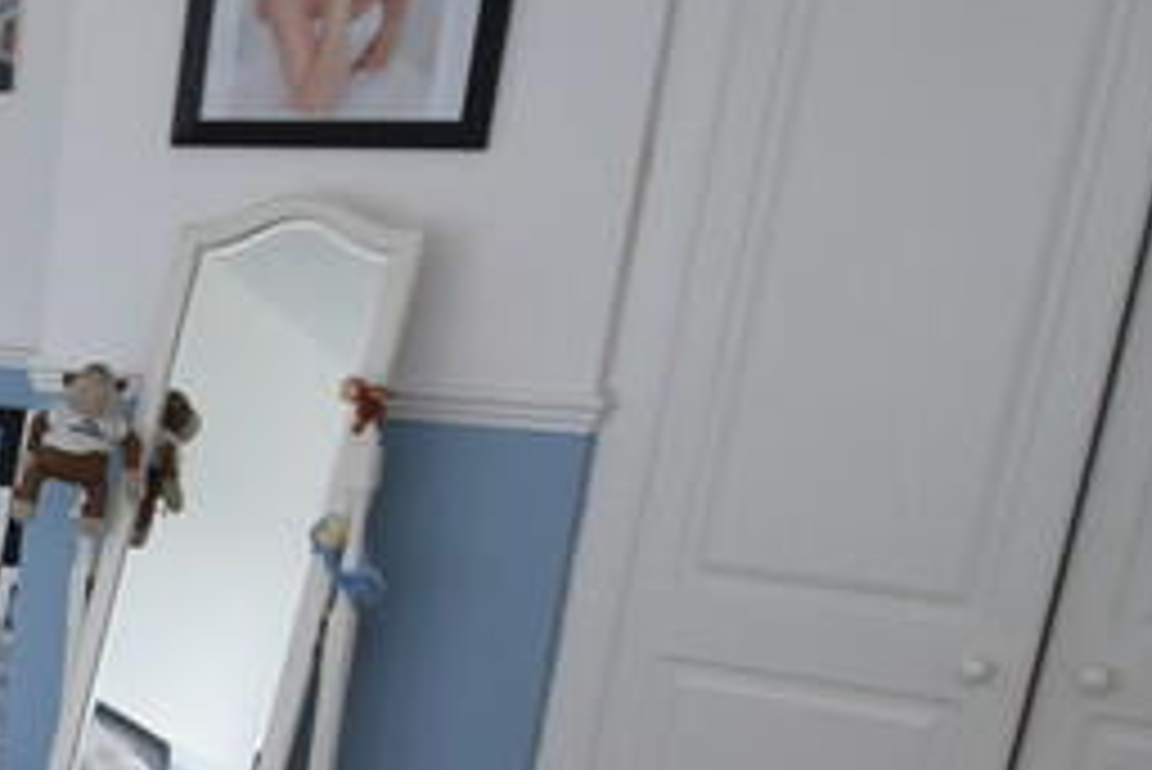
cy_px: 831
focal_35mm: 60
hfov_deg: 25.6
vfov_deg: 21.6
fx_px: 1921
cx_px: -549
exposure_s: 1/80
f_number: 4.5
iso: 400
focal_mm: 10
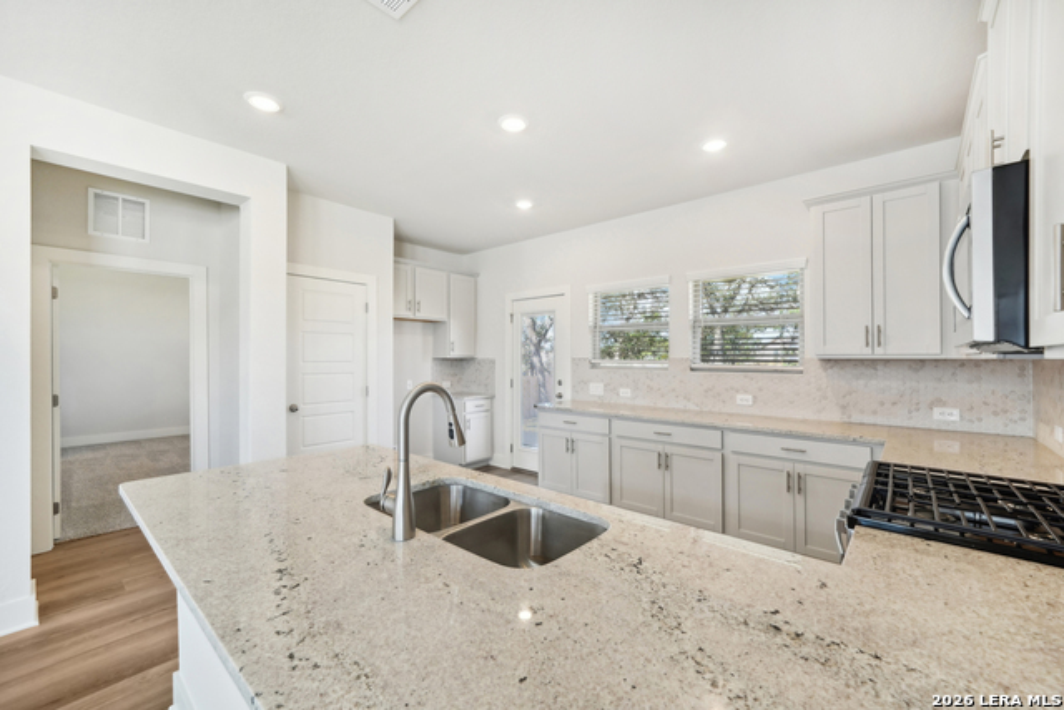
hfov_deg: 104.2
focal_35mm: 14
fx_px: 414
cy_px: 355
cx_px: 532
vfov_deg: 81.2
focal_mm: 14
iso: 800
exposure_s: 1/20
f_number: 8
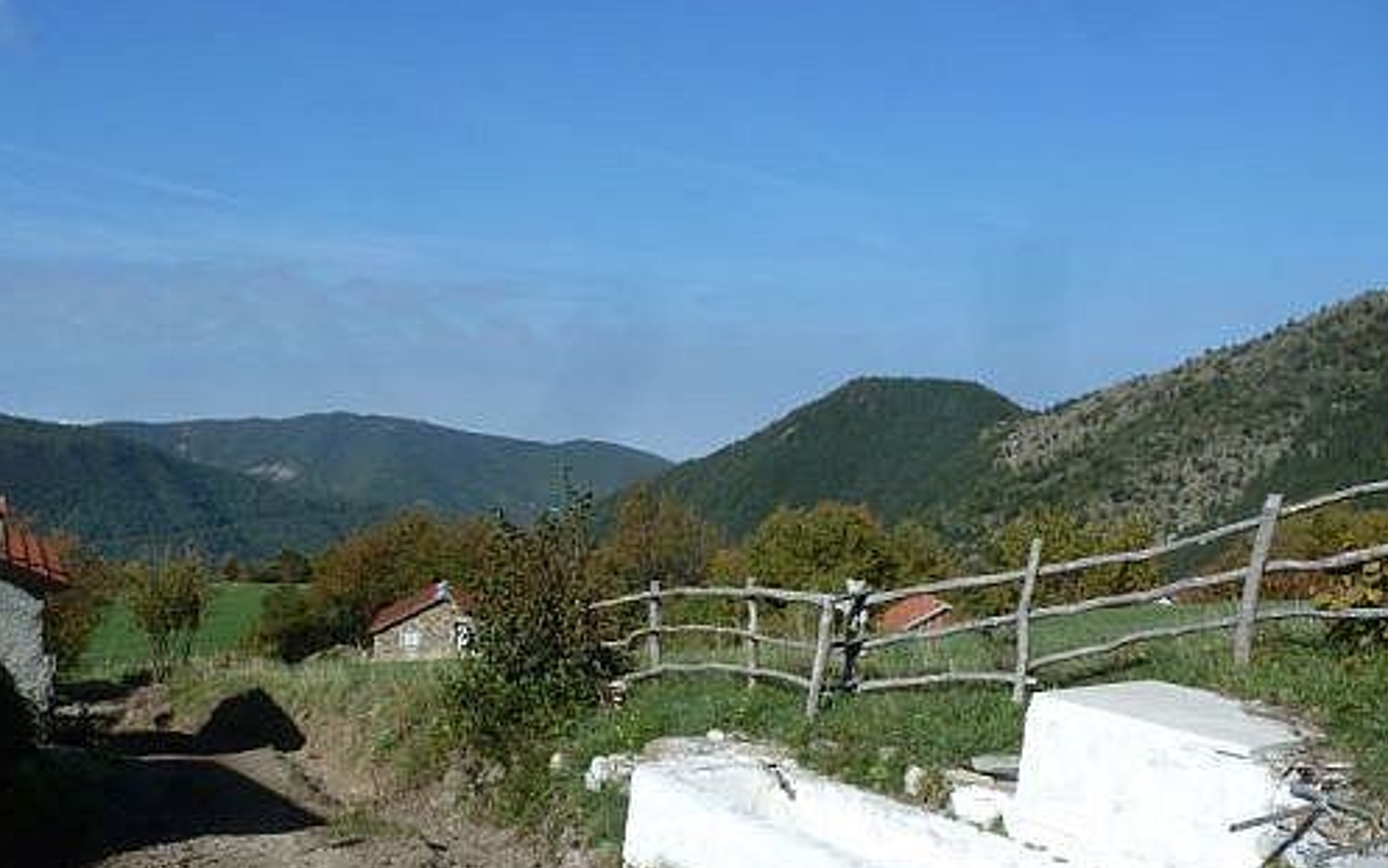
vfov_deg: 38.7
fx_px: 1211
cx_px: 584
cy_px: 617
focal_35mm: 32
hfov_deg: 59.3
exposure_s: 1/400
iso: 80
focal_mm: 4.1
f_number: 5
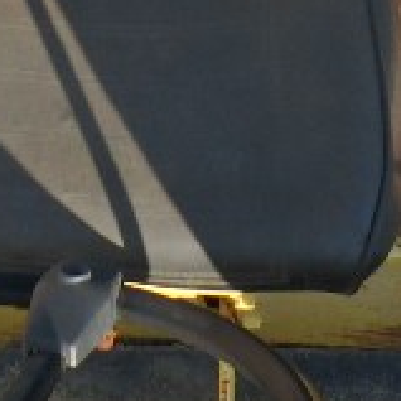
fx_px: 1337
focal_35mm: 102
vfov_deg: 15.8
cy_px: -182
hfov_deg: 16.8
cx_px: 48
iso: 125
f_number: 3.8
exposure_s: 1/400
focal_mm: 4
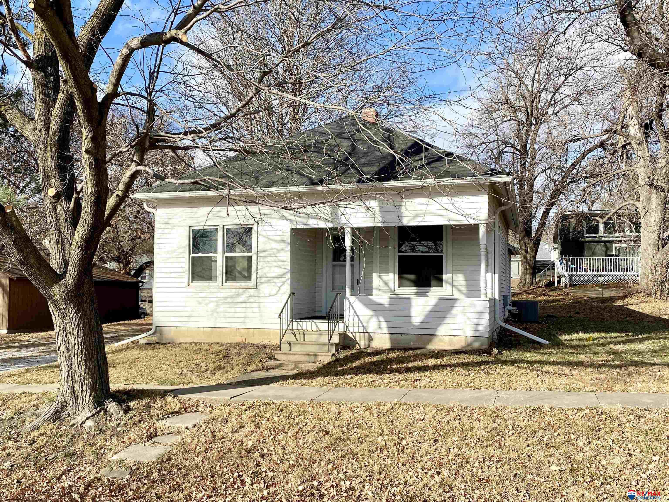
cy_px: 251
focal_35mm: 26
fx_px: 503
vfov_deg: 53.1
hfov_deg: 67.3
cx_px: 334
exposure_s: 1/2268
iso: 32
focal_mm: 4.25
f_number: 1.8
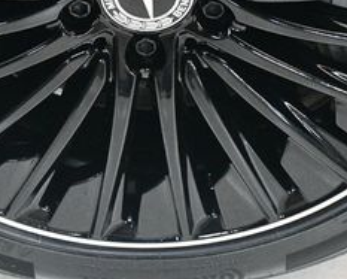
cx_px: 137
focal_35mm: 162
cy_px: 0
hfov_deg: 11.9
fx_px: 1666
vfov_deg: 9.5
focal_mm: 42
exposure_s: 1/60
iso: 4500
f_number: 4.5
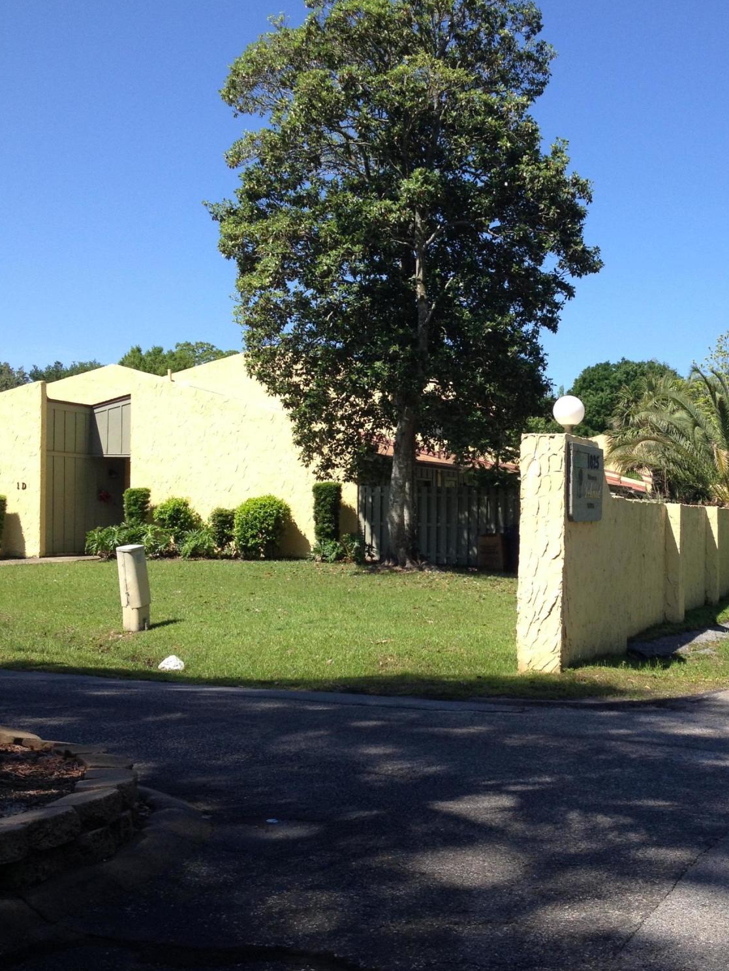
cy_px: 503
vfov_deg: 40.4
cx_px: 474
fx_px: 1320
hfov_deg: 30.7
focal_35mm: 47
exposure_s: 1/1062
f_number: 2.4
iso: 50
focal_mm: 4.28
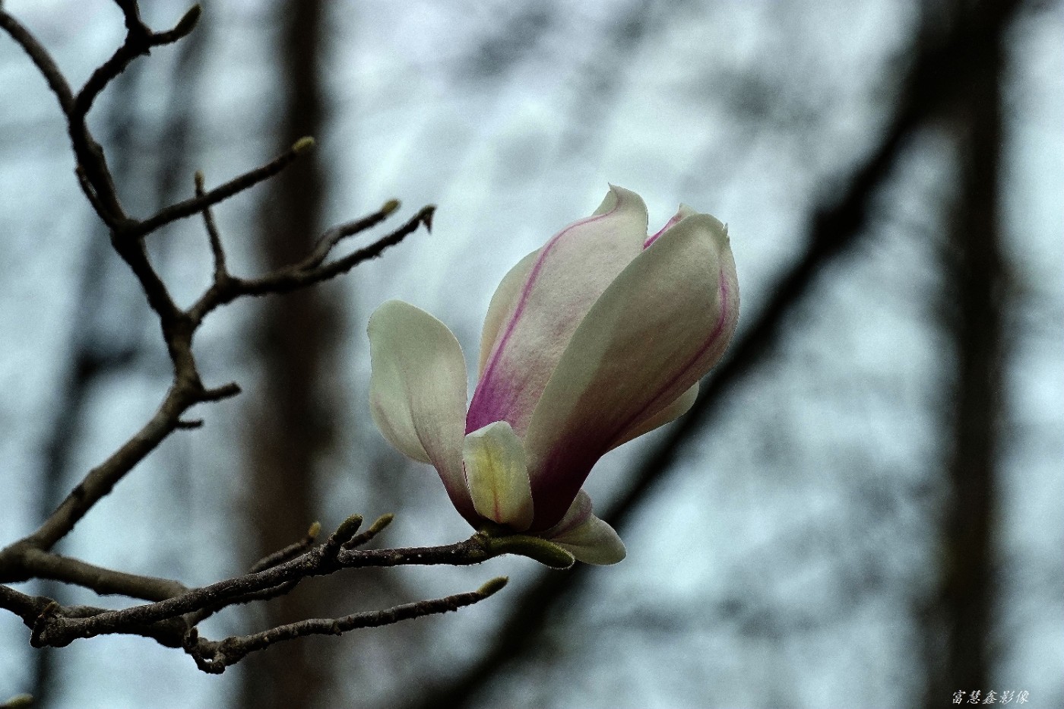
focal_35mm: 300
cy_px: 354
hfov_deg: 6.9
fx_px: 8865
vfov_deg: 4.6
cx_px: 532
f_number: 11
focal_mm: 200
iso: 400
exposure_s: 1/400
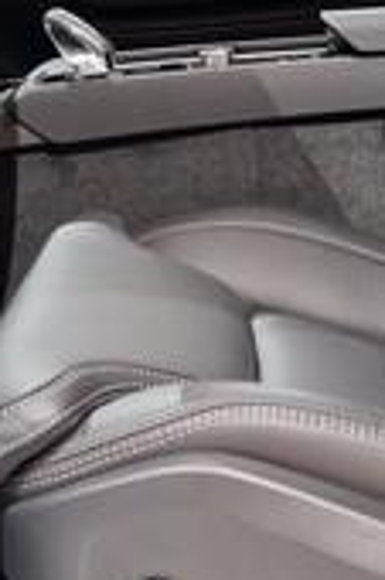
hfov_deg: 15.1
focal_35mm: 90
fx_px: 1447
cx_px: 133
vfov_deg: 22.4
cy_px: 133
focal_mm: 5.4
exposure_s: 1/50
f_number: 1.8
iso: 320
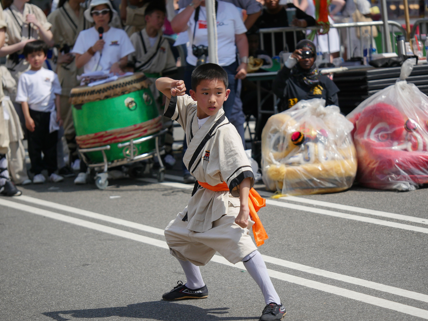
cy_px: 174
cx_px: 228
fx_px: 1978
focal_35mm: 160
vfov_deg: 9.3
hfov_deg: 12.3
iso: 200
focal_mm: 72
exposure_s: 1/2500
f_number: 2.8
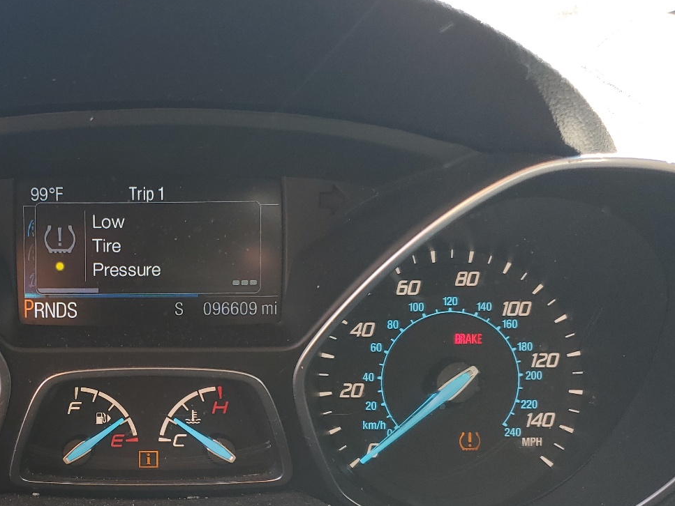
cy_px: 347
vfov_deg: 33.3
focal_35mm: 43
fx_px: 839
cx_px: 141
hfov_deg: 42.0
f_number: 1.5
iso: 50
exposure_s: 1/135
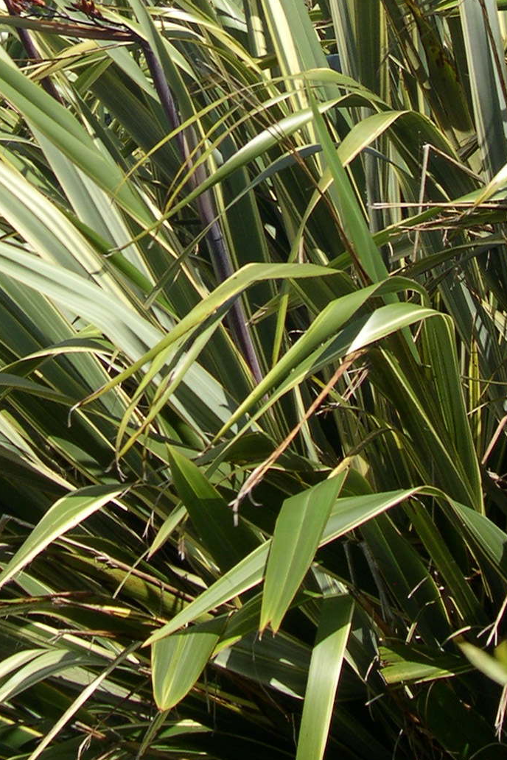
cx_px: 188
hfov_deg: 15.7
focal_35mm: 87
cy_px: -21
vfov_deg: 22.4
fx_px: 1838
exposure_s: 1/155
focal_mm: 8
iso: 100
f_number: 7.6
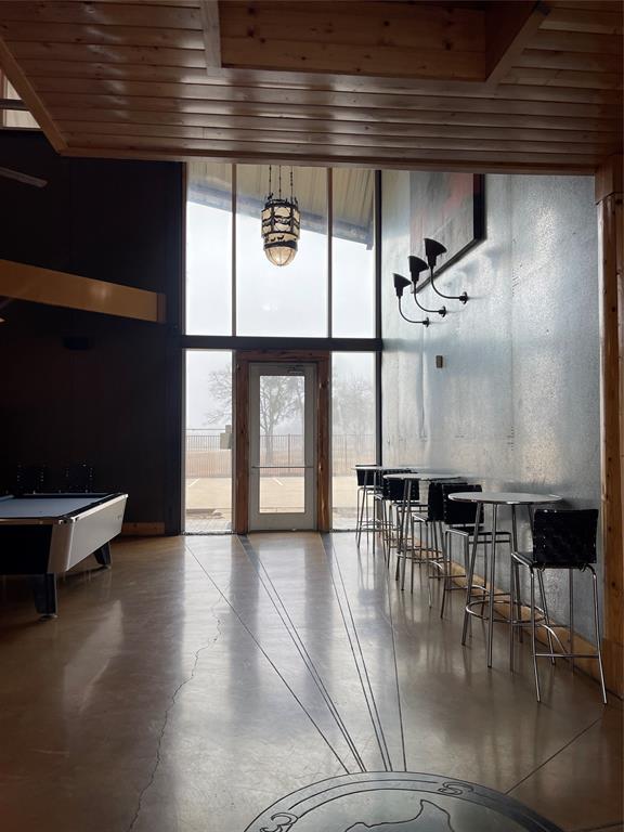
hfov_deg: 54.9
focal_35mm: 25
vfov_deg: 69.4
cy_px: 416
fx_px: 601
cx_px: 312
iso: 32
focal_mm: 5.1
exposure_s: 1/179
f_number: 1.6
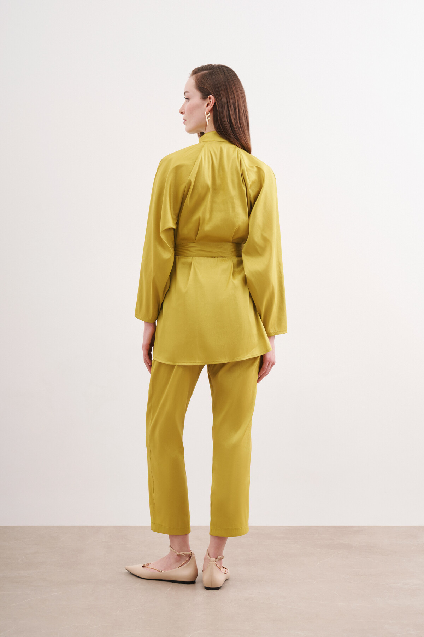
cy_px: 318
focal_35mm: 61
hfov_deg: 22.3
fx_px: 1078
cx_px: 212
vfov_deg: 32.9
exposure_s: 1/160
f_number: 11
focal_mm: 61
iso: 400
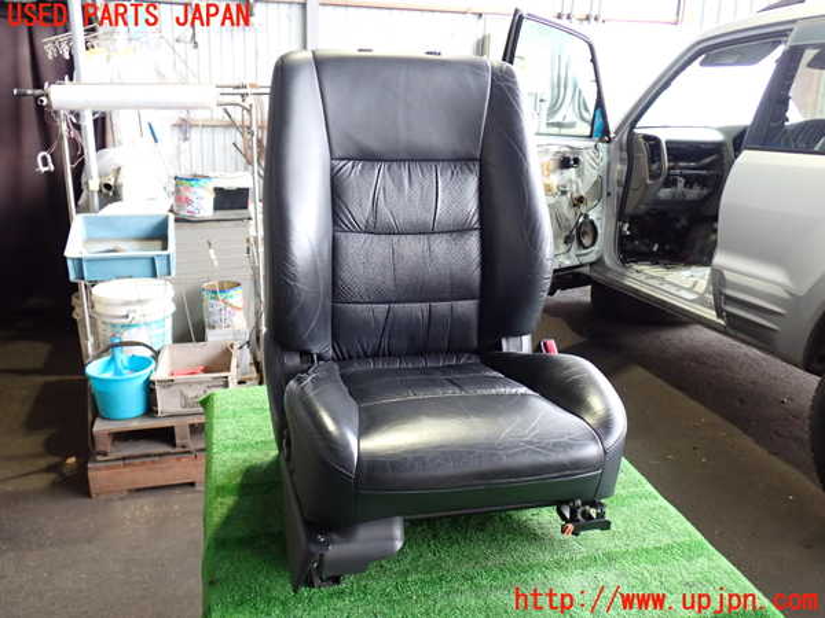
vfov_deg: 44.2
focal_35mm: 32
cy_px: 309
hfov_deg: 56.8
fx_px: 763
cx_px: 412
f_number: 2.4
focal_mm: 5.79
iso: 320
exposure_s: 1/30
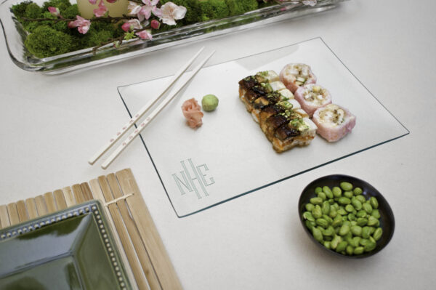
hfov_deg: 53.2
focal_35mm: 36
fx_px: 436
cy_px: 145
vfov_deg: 36.8
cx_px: 218
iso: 200
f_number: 2.8
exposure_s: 1/125
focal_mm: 24
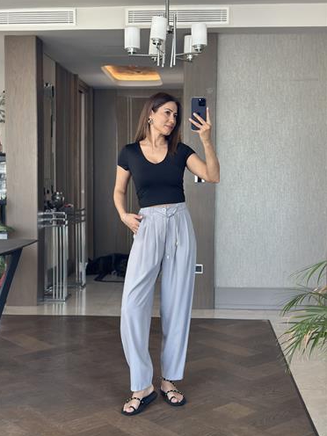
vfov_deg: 38.9
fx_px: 617
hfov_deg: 29.7
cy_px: 219
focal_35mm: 49
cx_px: 162
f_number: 1.78
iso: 125
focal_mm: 6.86
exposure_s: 1/98
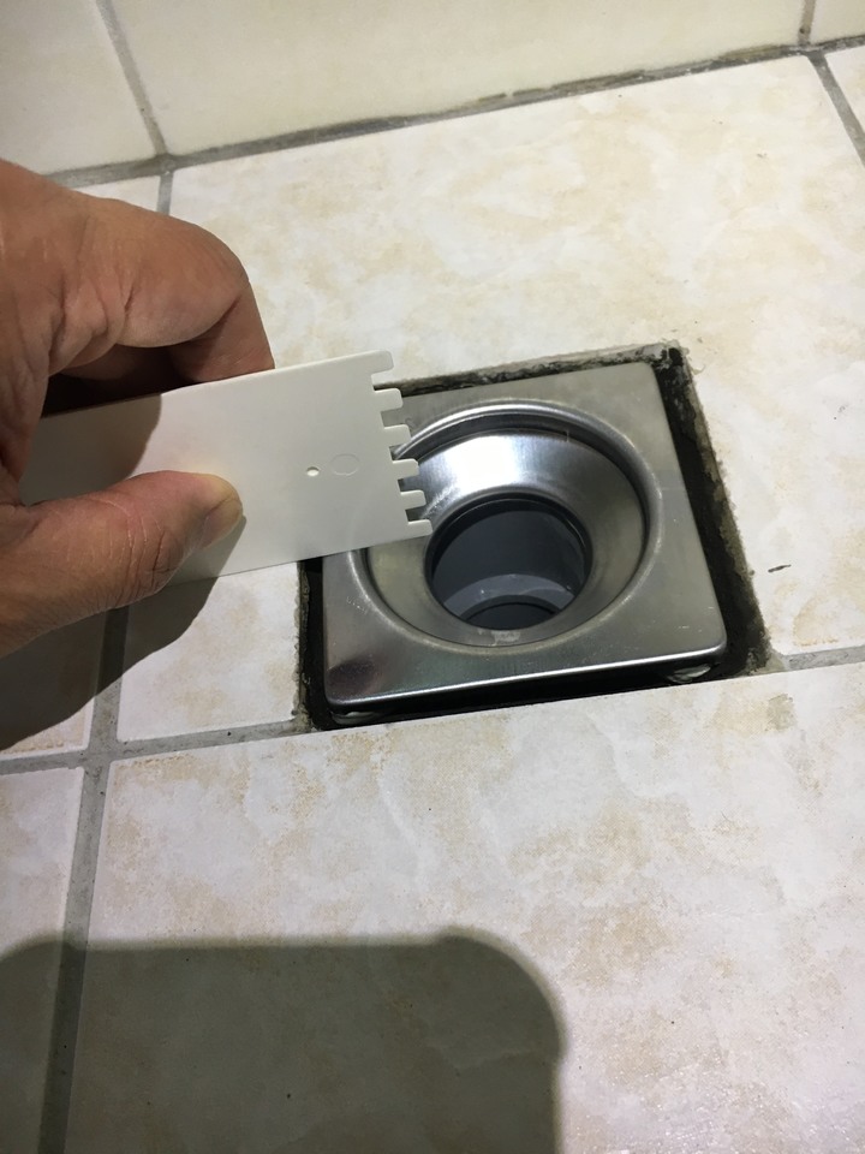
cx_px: 432
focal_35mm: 29
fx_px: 966
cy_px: 577
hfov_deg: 48.2
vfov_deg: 61.7
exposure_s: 1/30
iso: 40
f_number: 2.2
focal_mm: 4.15
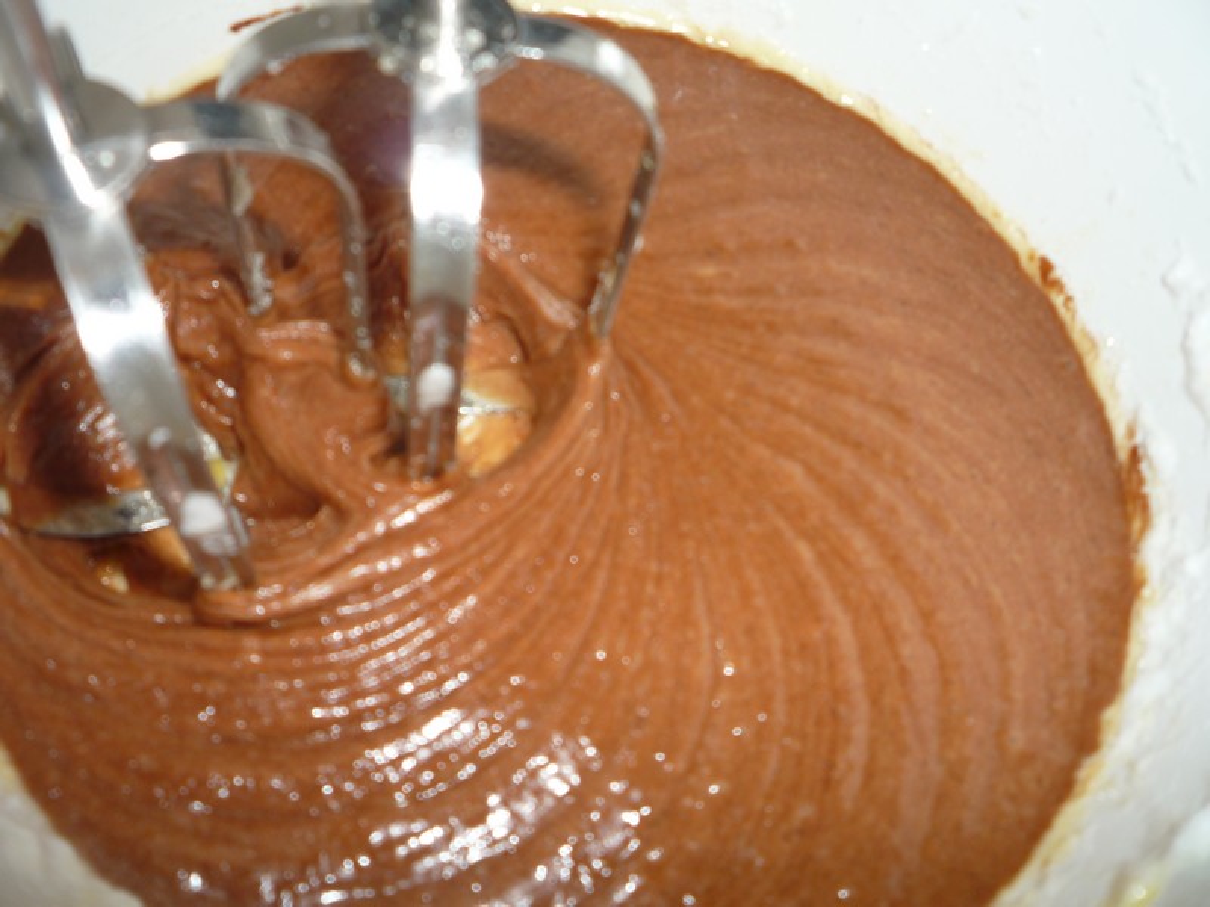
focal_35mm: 30
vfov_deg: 46.8
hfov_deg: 60.0
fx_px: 1049
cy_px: 454
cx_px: 605
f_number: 3.3
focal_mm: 5.2
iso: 100
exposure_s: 1/30
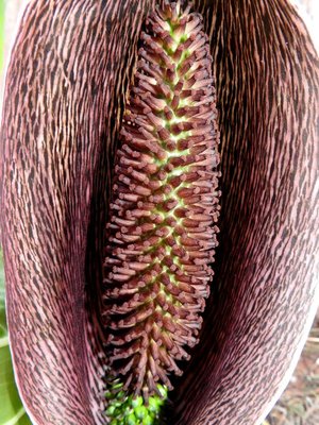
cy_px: 212
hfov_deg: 46.8
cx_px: 160
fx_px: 369
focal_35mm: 30
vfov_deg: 60.0
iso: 200
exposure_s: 1/30
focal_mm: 5.4
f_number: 5
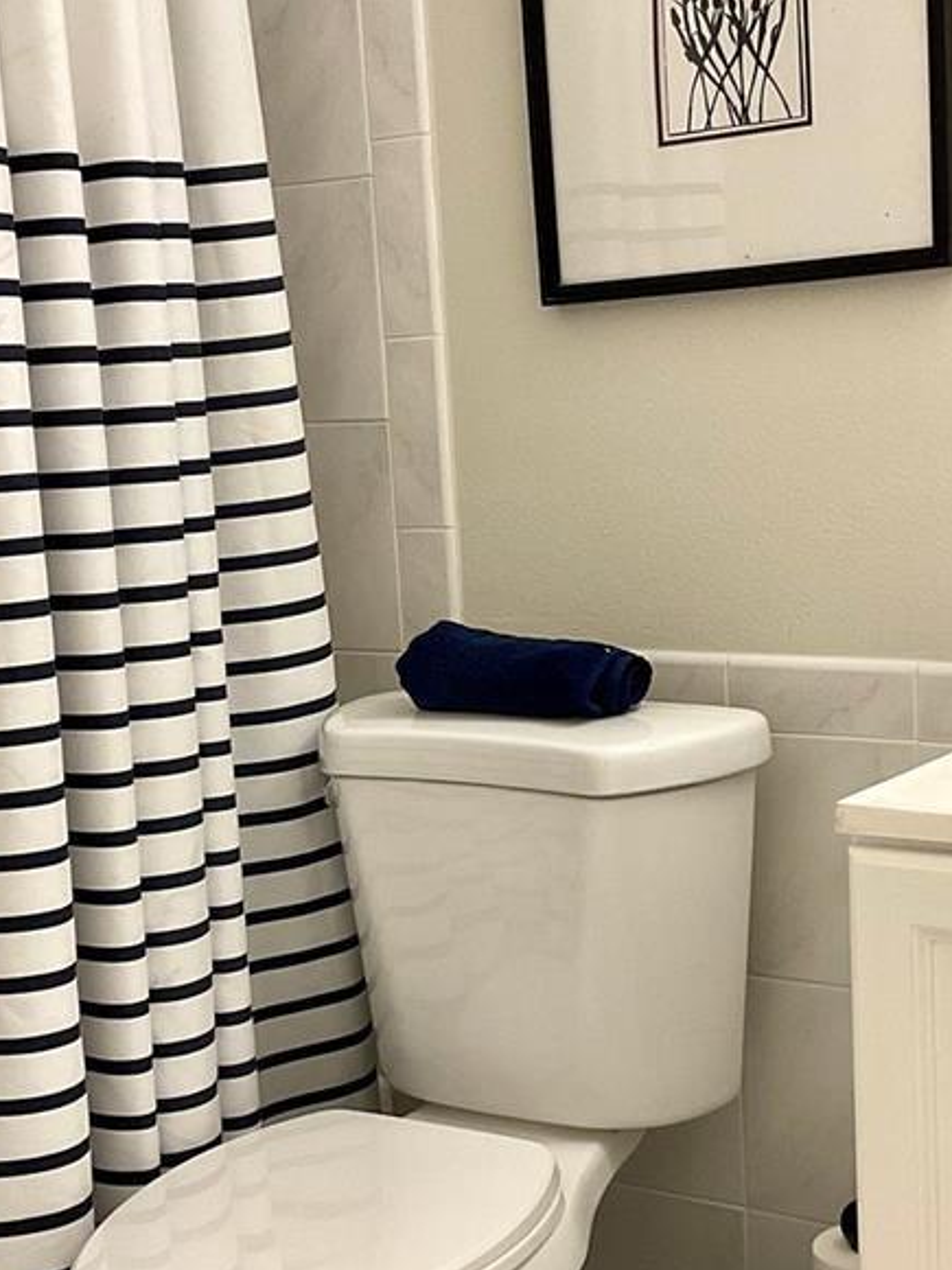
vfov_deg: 32.1
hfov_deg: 24.4
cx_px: 503
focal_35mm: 60
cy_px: 784
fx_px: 2200
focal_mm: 3
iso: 80
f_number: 1.8
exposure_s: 1/60
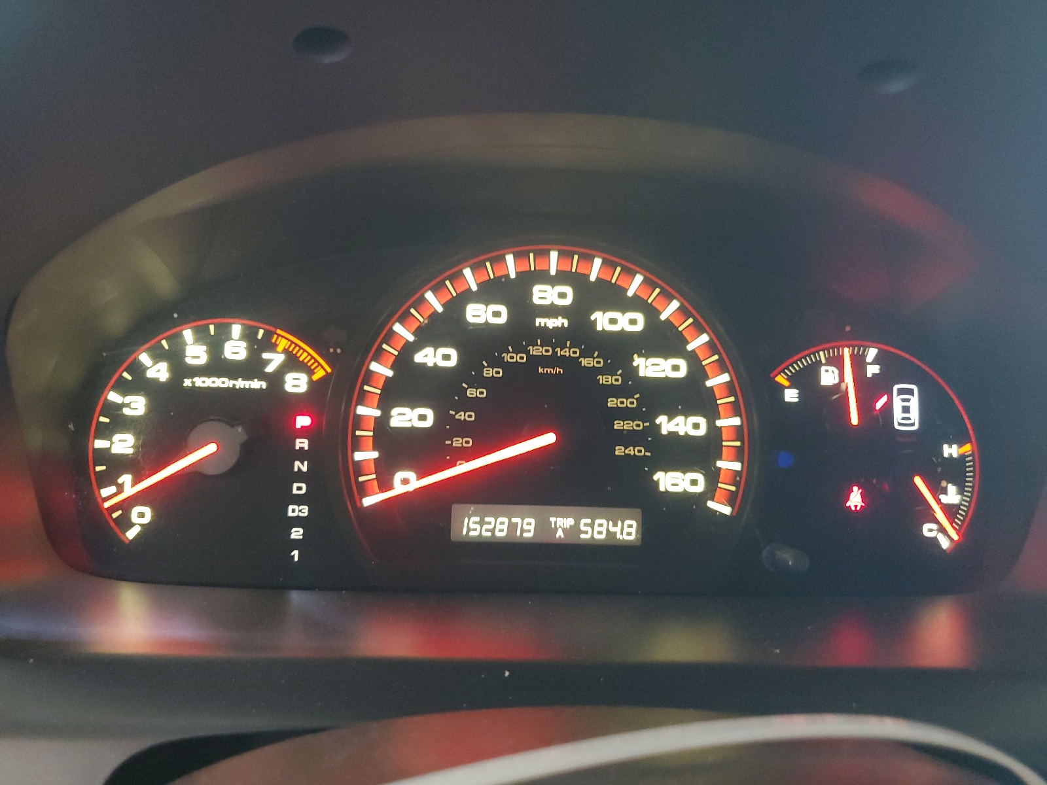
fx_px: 786
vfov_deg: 53.1
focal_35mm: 26
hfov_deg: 67.3
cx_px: 524
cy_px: 392
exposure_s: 1/24
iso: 304
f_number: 1.5
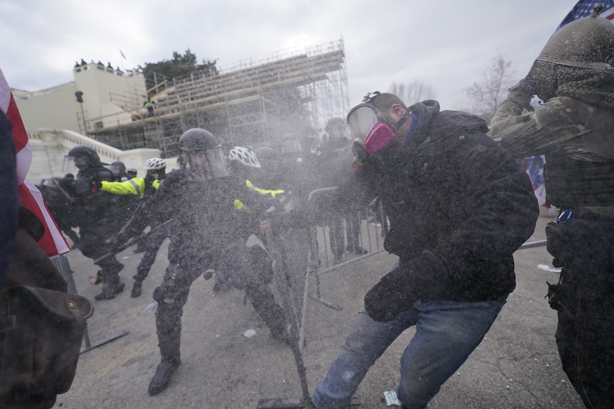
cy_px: 204
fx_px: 273
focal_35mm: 16
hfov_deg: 96.7
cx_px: 307
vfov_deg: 73.7
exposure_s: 1/10000
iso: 1600
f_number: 2.8
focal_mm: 16
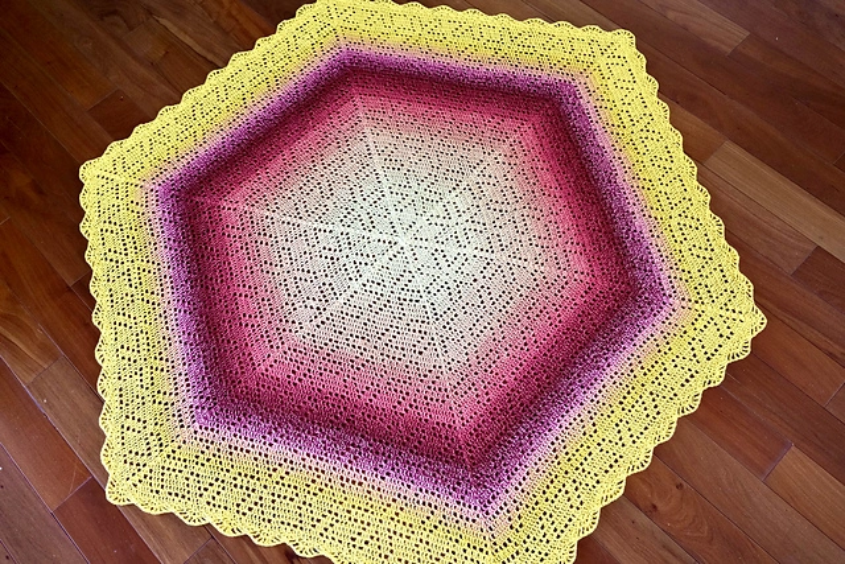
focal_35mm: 33
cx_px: 422
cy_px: 282
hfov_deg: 57.2
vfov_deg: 40.0
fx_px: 775
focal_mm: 22.3
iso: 1600
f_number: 4
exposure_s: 1/100
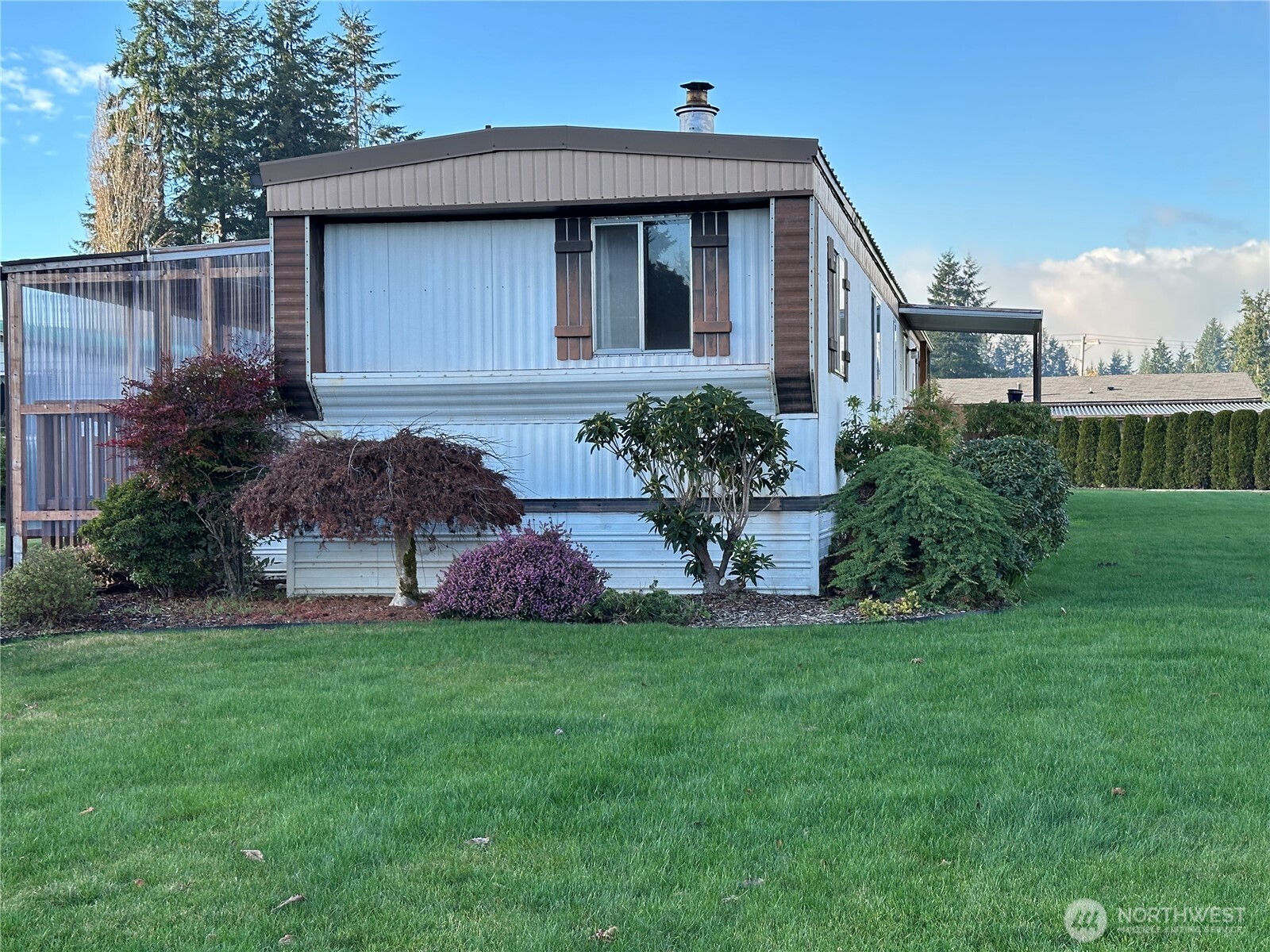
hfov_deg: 39.7
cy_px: 476
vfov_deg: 30.3
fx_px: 1761
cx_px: 635
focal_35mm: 48
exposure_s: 1/729
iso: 64
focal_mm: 6.86
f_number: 1.78
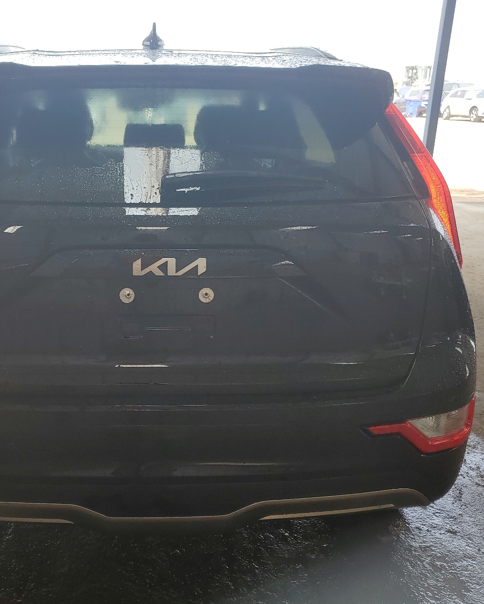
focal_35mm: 35
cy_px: 299
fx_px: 627
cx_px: 154
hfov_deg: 41.6
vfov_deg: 51.5
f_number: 1.5
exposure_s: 1/345
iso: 50
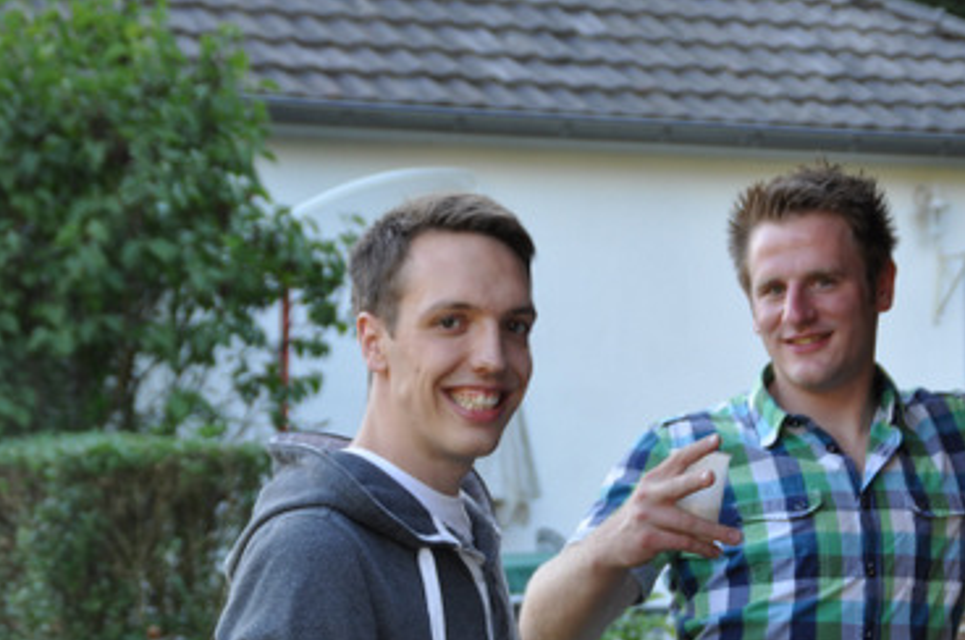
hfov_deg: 20.0
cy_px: 409
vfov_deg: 13.4
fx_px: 2729
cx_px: 543
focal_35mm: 102
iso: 320
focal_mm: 50
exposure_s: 1/125
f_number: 5.6
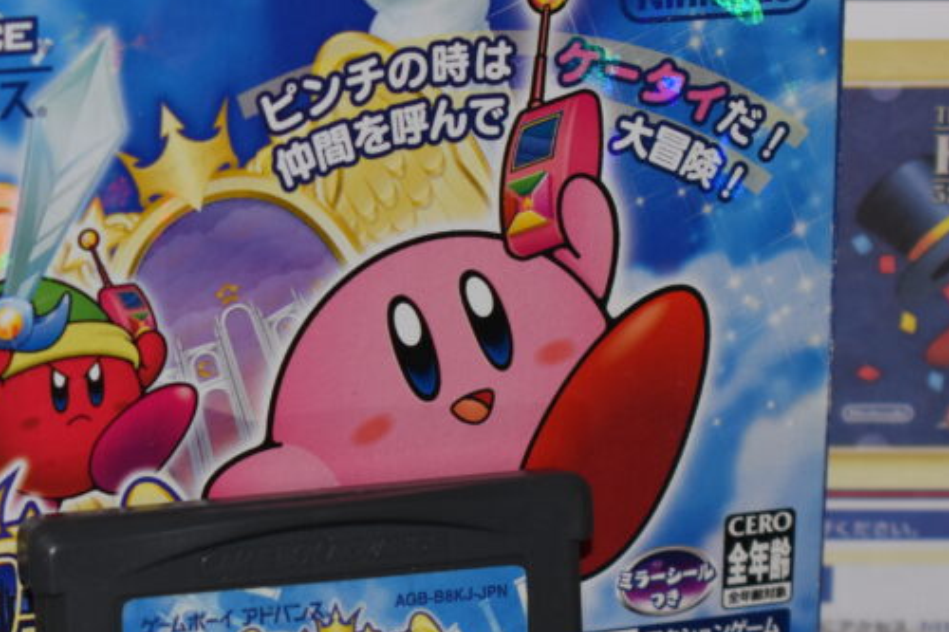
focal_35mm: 169
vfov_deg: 8.1
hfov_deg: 12.1
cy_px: 299
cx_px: 290
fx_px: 4454
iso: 560
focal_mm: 55
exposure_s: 1/100
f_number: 5.6
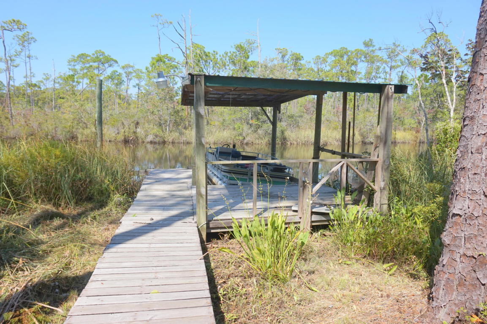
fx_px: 325
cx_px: 244
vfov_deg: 53.1
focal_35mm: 24
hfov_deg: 73.8
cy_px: 162
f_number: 5
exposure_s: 1/500
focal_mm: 16
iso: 100
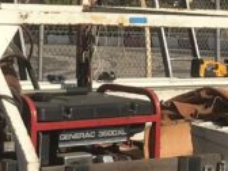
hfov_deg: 11.8
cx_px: 119
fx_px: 1100
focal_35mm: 167
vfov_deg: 8.7
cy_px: -66
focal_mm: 3.99
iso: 20
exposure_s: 1/3096
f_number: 1.8
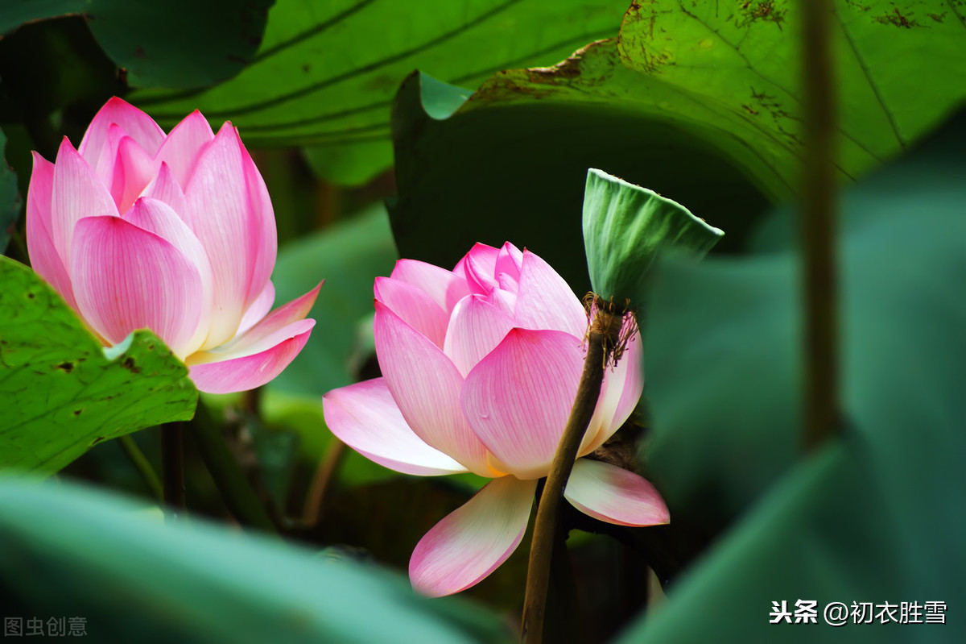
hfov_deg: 5.5
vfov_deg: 3.7
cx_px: 483
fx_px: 10058
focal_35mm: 375
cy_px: 322
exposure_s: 1/200
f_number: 5.6
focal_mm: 250
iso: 200
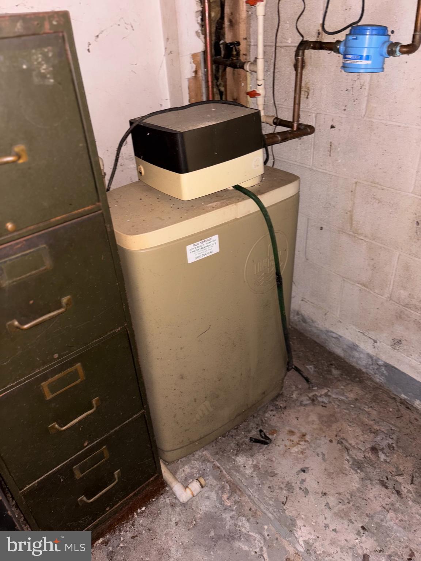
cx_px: 210
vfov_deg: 67.3
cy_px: 280
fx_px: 422
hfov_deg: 53.1
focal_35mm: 26
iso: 80
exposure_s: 1/4
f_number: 1.6
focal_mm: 5.96
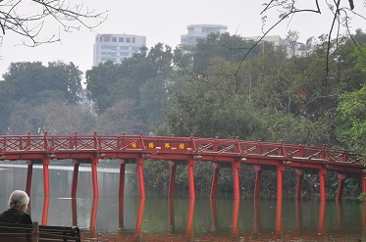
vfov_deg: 9.8
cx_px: 122
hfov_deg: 14.7
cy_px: 146
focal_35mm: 140
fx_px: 1420
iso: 400
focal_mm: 58
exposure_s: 1/160
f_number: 5
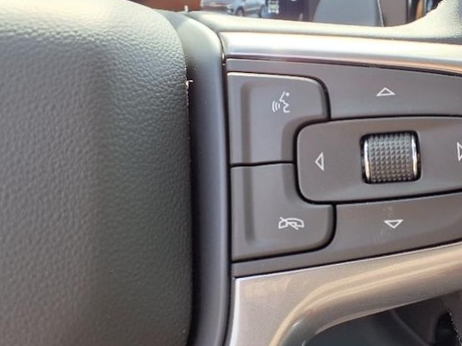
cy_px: 169
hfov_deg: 39.0
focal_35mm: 47
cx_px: 366
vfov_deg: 30.9
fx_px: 627
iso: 50
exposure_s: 1/120
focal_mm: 3.58
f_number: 1.9
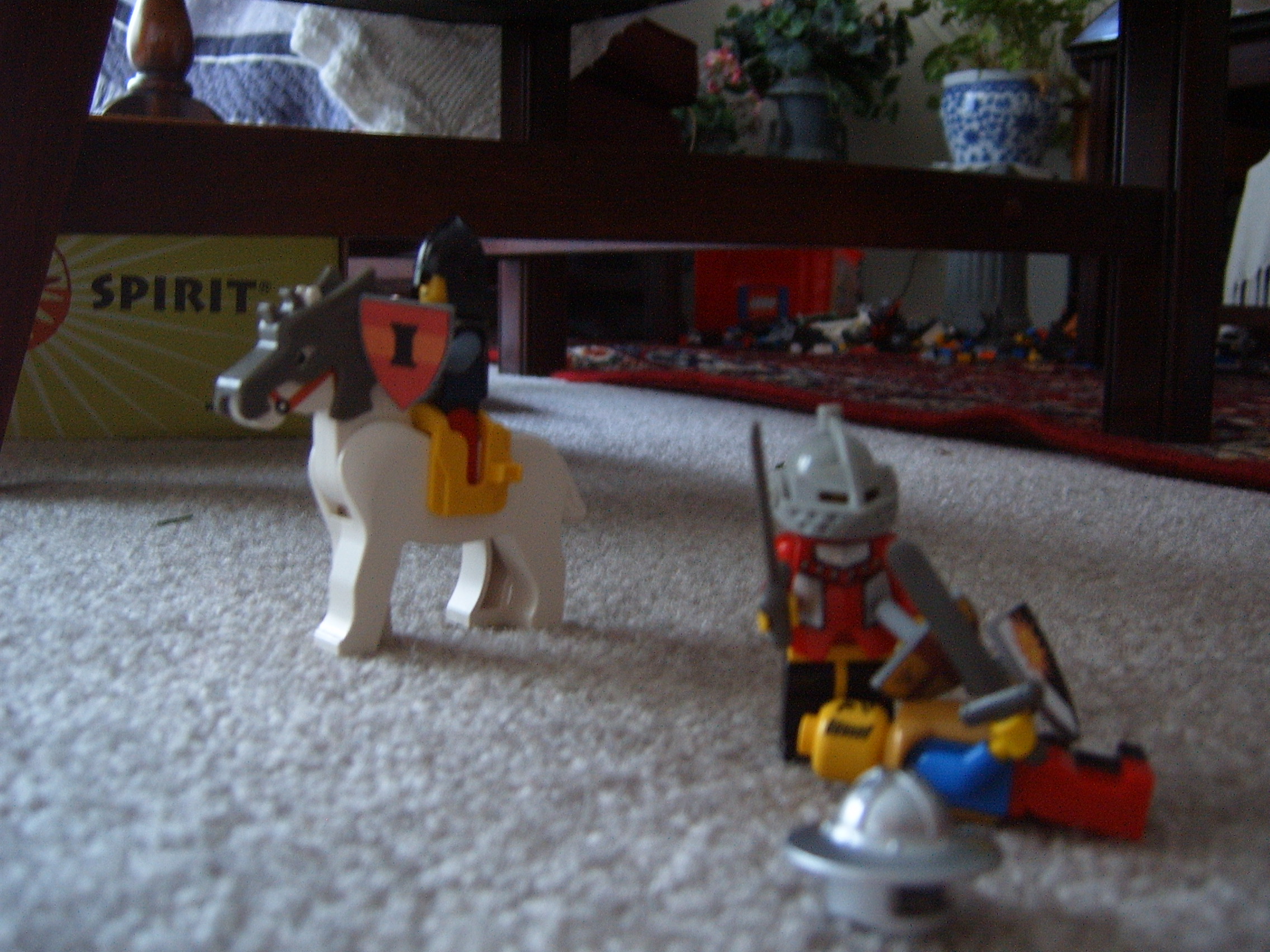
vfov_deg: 38.7
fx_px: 1357
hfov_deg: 50.1
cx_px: 635
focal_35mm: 37
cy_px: 476
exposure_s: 1/3
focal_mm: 6.2
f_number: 2.9
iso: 141
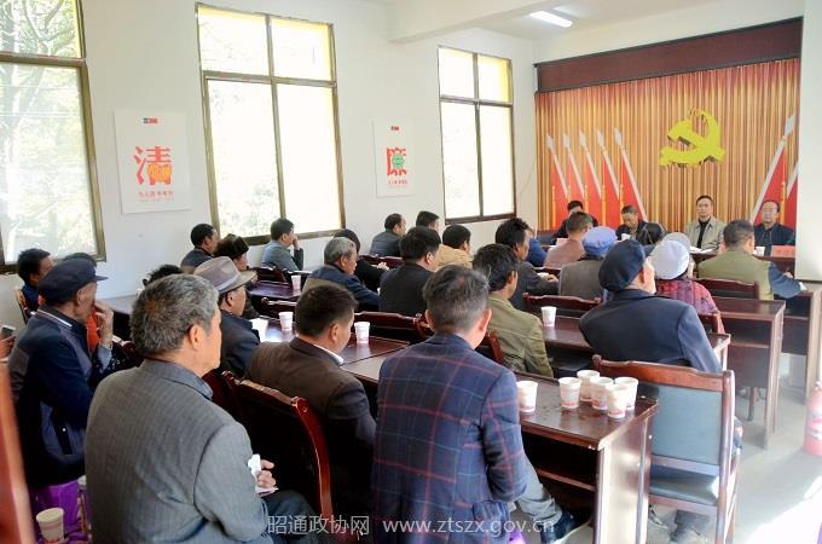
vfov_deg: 47.7
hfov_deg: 67.5
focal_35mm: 27
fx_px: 615
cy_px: 272
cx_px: 411
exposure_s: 1/60
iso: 450
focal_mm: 18
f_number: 4
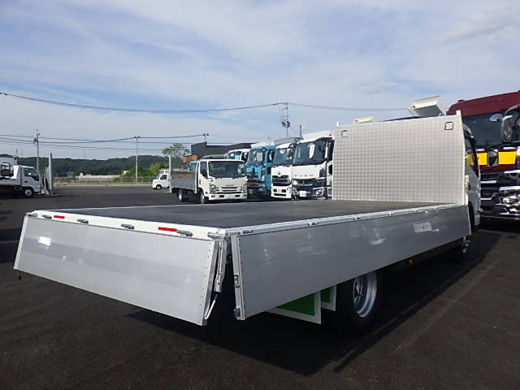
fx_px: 421
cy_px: 195
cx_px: 260
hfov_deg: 63.4
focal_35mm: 28
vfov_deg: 49.7
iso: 125
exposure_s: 1/1000
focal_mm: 5
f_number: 4.2
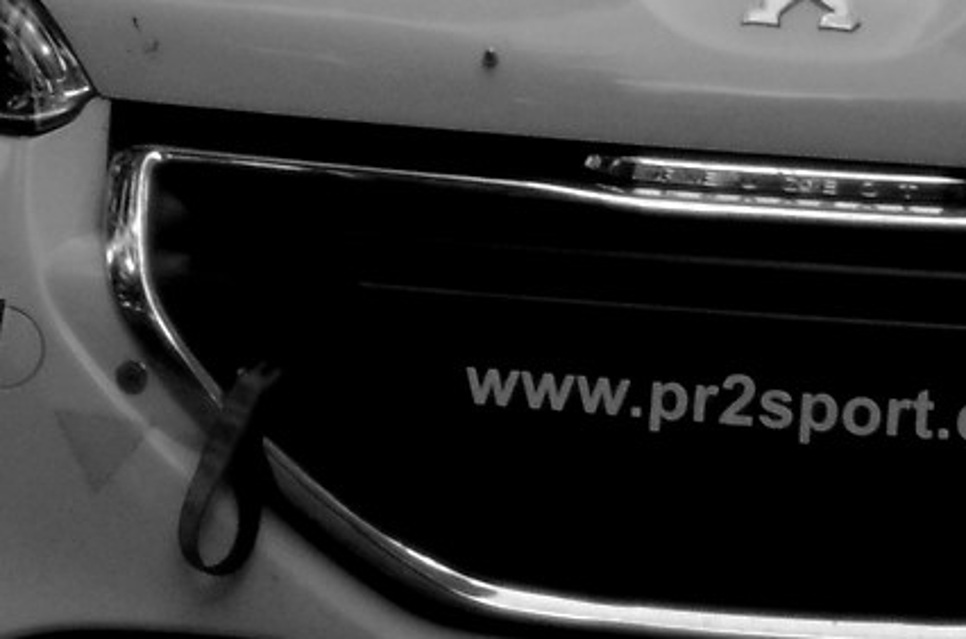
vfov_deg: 0.5
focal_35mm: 2533
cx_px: -399
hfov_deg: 0.8
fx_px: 67817
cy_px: -35
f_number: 5.6
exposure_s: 1/500
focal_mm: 300
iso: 800
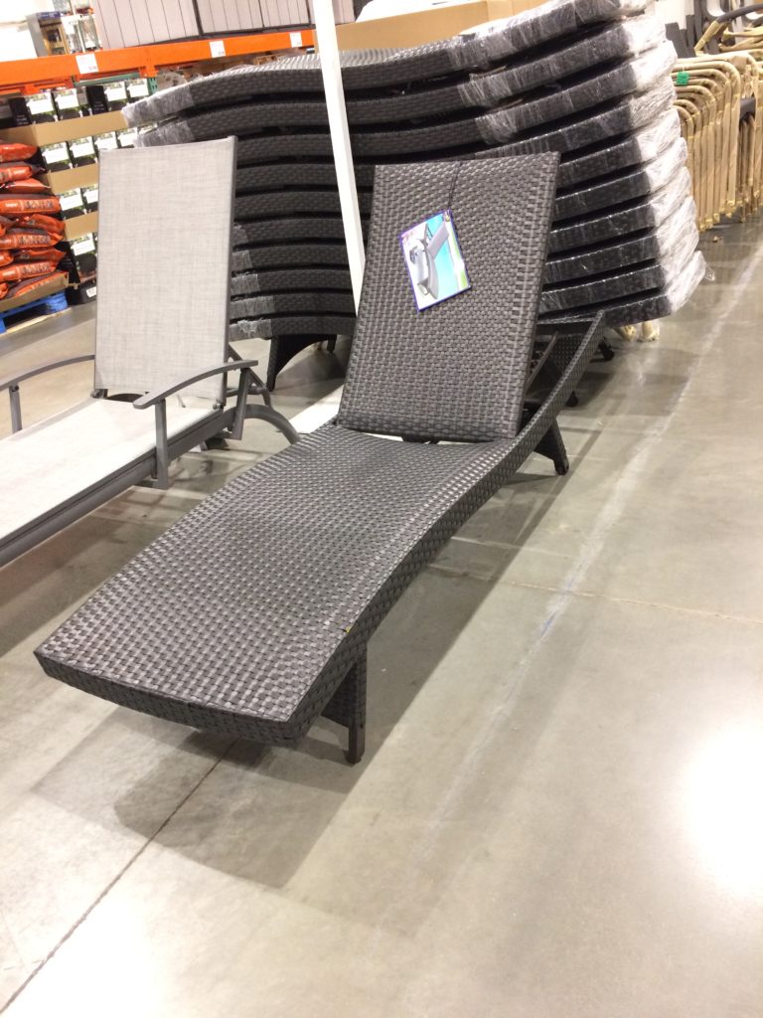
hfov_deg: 48.2
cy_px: 509
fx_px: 852
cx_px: 382
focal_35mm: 29
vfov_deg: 61.7
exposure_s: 1/33
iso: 200
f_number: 2.2
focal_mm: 4.15
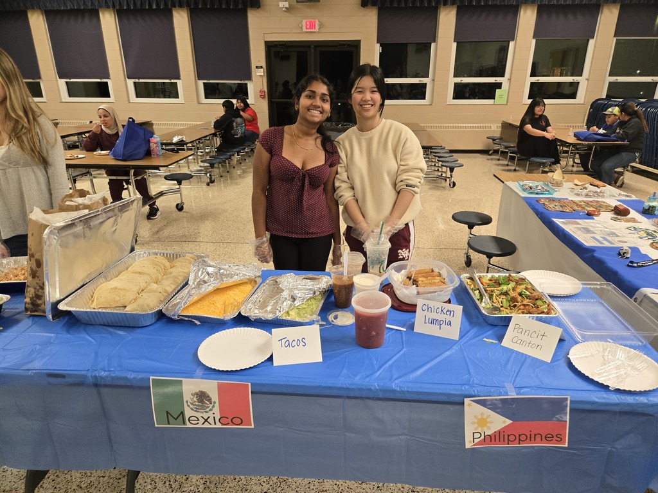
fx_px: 437
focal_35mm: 23
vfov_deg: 58.9
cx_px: 329
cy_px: 246
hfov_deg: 73.9
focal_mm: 5.4
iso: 320
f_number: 1.8
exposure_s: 1/120
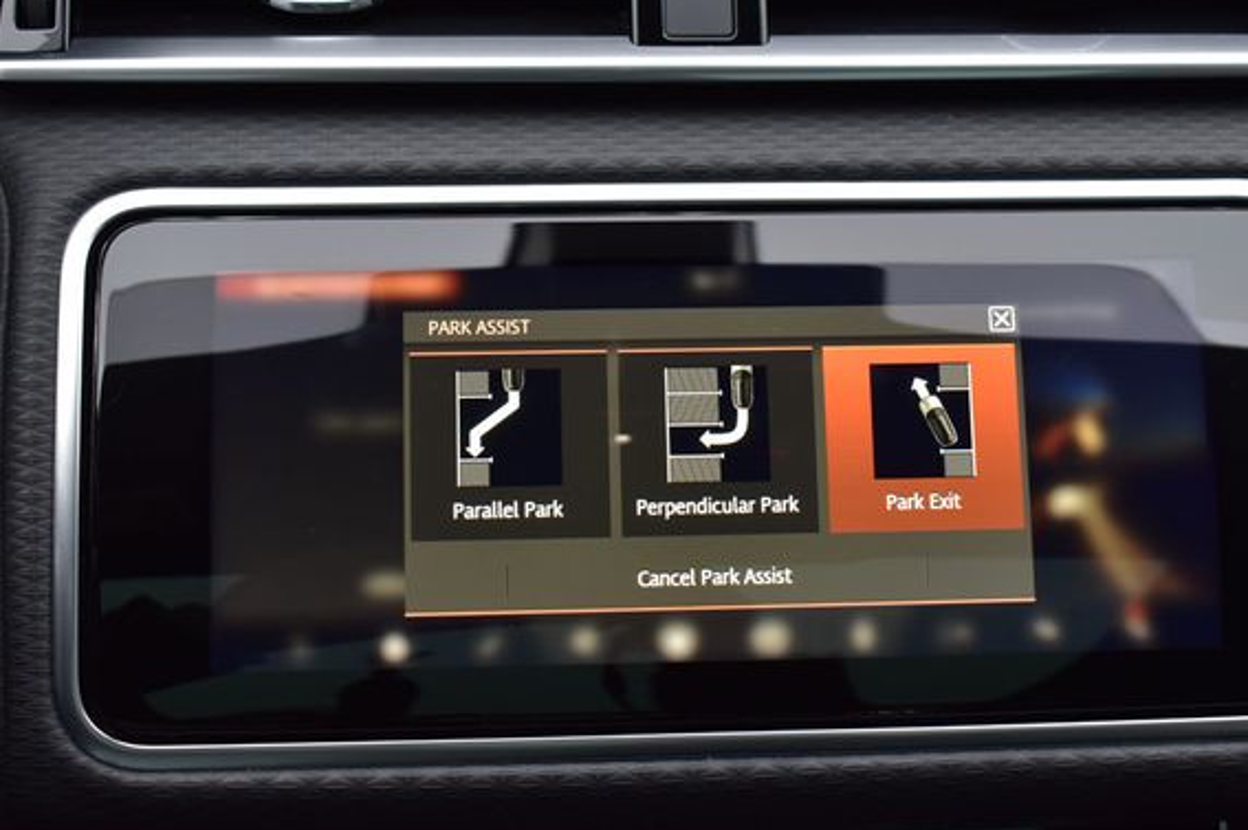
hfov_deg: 32.9
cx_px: 702
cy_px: 387
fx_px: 2113
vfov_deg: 22.2
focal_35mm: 61
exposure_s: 1/15
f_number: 6.3
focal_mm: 36
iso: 500
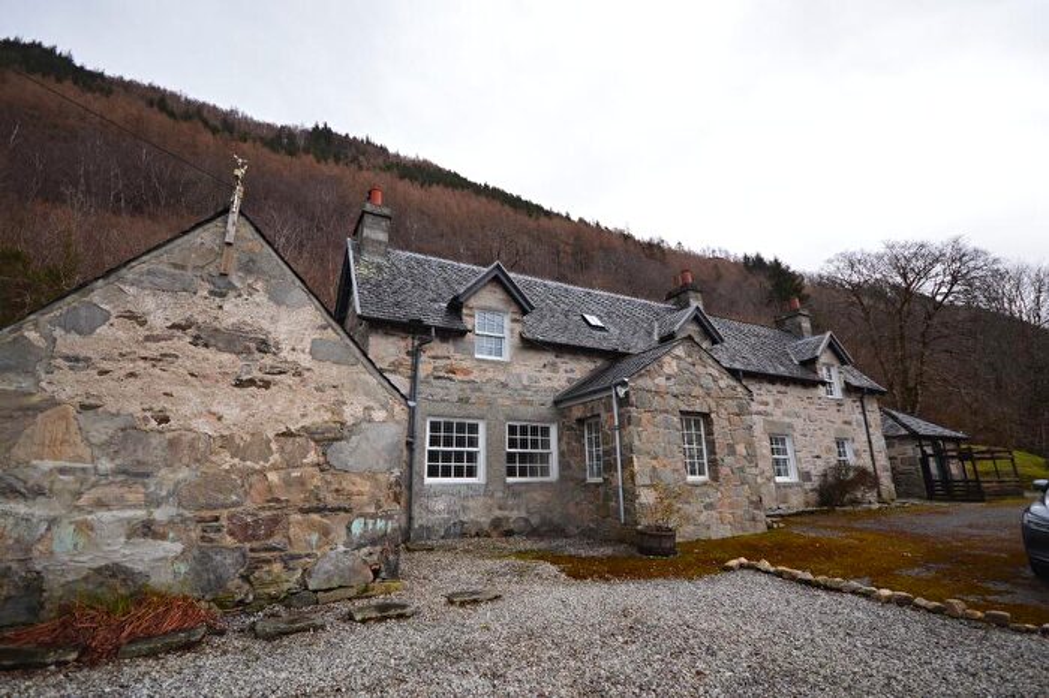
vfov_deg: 69.6
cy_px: 349
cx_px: 524
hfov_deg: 92.5
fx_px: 502
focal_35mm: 17
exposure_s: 1/125
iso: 100
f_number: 5.6
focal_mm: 11.5
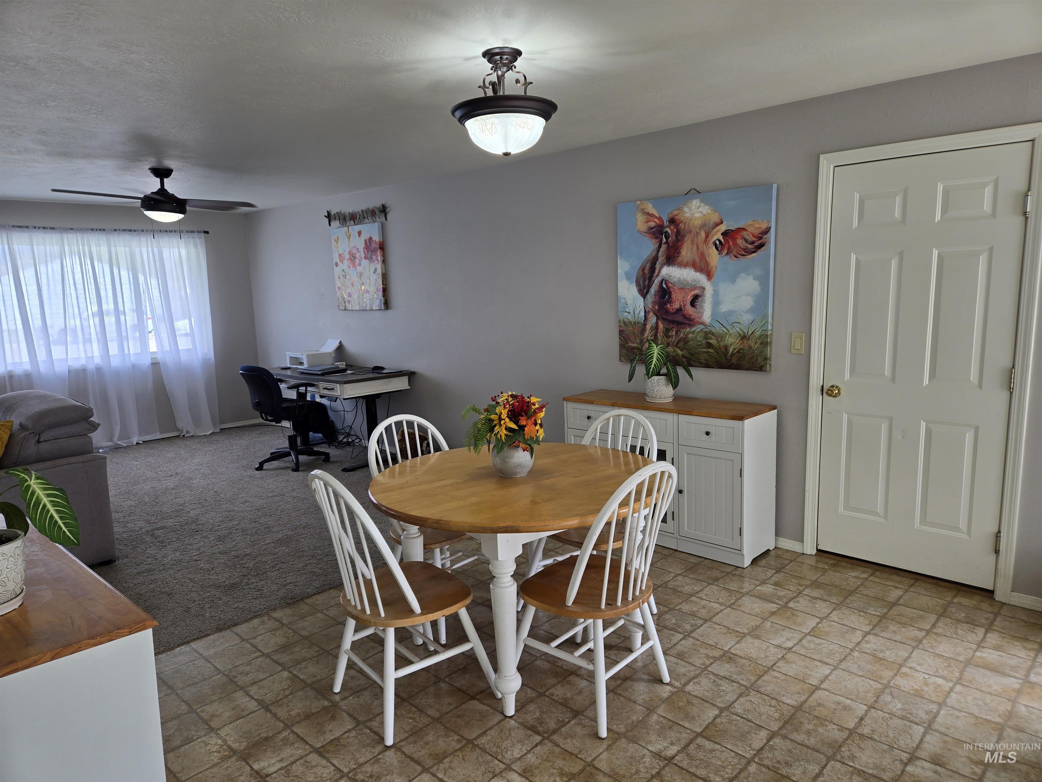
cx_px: 521
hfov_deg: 73.9
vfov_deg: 58.9
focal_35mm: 23
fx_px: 692
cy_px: 391
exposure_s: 1/120
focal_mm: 5.4
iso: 25
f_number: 1.8
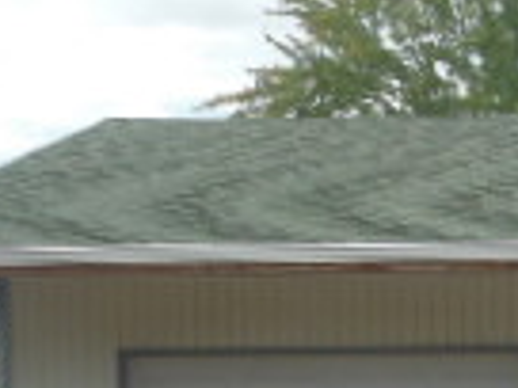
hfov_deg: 11.8
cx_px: 926
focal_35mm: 155
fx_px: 2319
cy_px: 574
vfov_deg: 9.3
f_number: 3.5
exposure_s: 1/800
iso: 125
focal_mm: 6
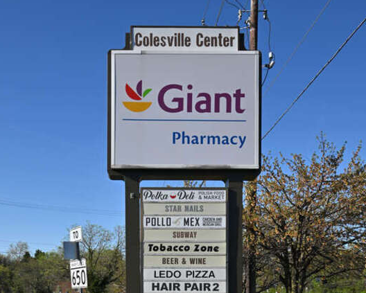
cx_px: 183
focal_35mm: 27
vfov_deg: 53.1
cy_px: 164
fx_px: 293
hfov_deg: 64.0
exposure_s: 1/320
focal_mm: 19
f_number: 9
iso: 64
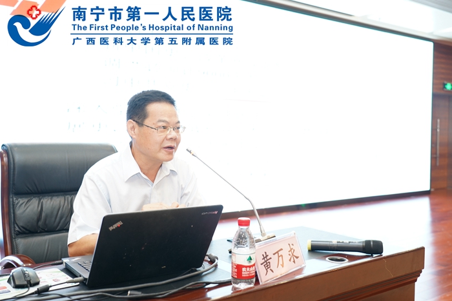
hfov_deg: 53.1
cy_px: 150
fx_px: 452
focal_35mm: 36
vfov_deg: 36.9
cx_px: 226
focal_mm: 36
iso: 1000
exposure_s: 1/20
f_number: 4
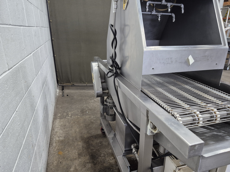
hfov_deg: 73.9
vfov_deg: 58.9
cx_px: 115
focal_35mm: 23
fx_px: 153
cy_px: 86
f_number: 1.8
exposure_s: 1/120
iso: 400
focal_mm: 5.4
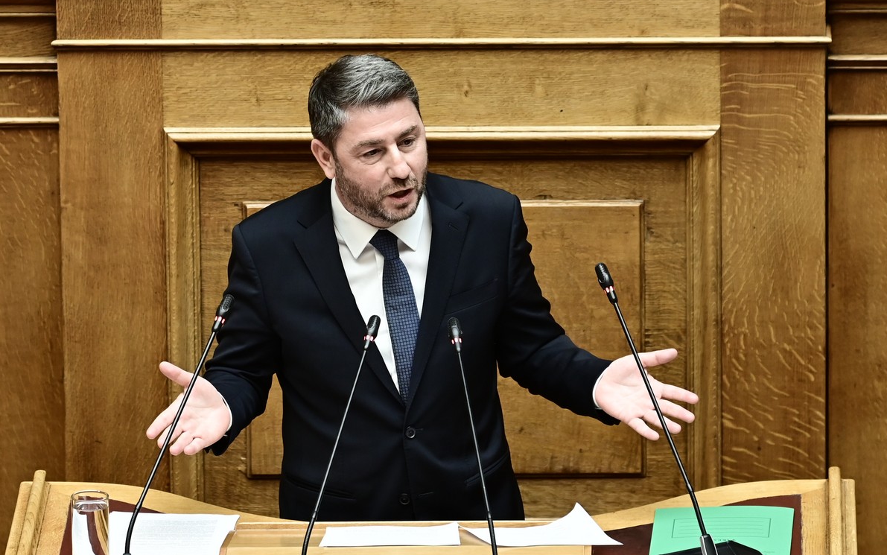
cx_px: 446
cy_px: 279
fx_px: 7447
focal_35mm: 308
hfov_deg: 6.8
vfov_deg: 4.3
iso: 800
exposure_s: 1/320
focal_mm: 200
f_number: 3.5
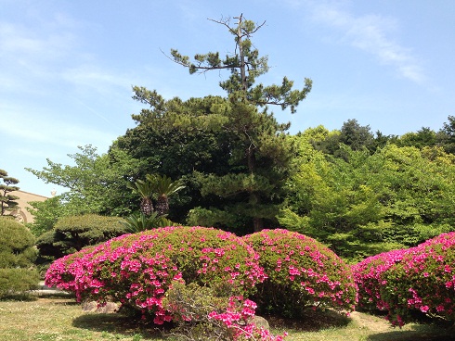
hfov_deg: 55.3
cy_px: 170
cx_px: 228
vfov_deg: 43.0
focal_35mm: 33
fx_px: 434
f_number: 2.4
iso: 50
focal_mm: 4.13
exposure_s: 1/704
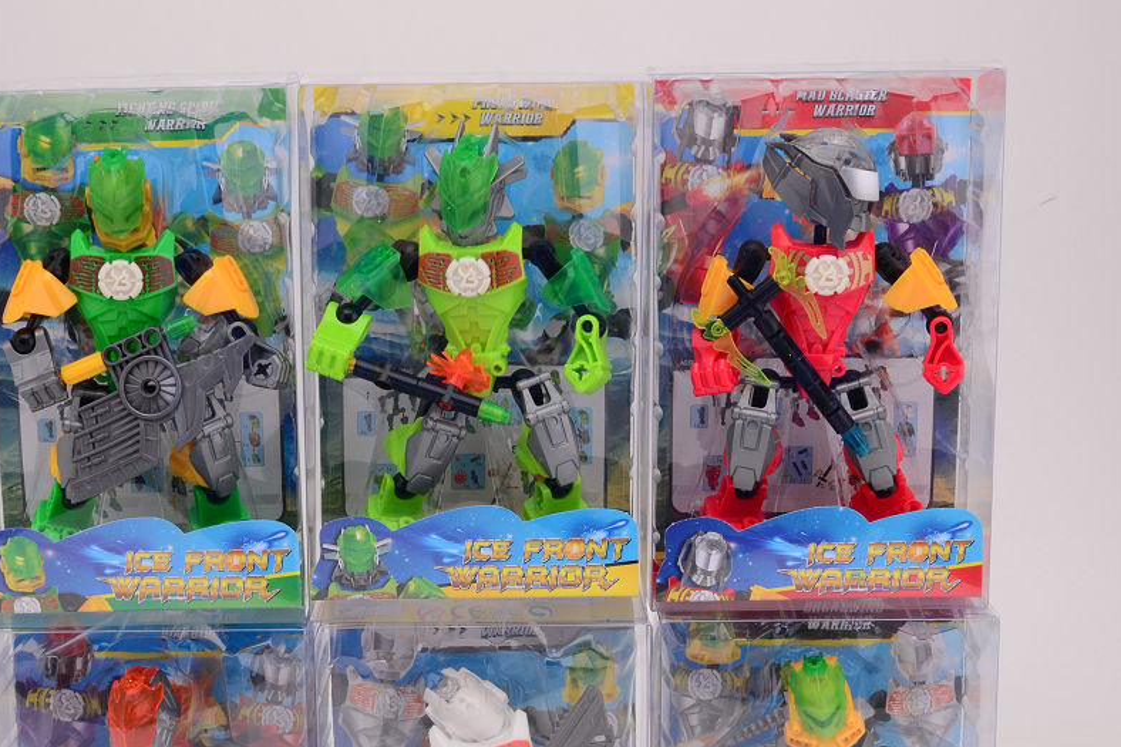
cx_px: 457
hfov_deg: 27.7
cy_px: 563
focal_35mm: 73
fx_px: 2273
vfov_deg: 18.5
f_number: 13
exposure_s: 1/125
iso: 100
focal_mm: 32
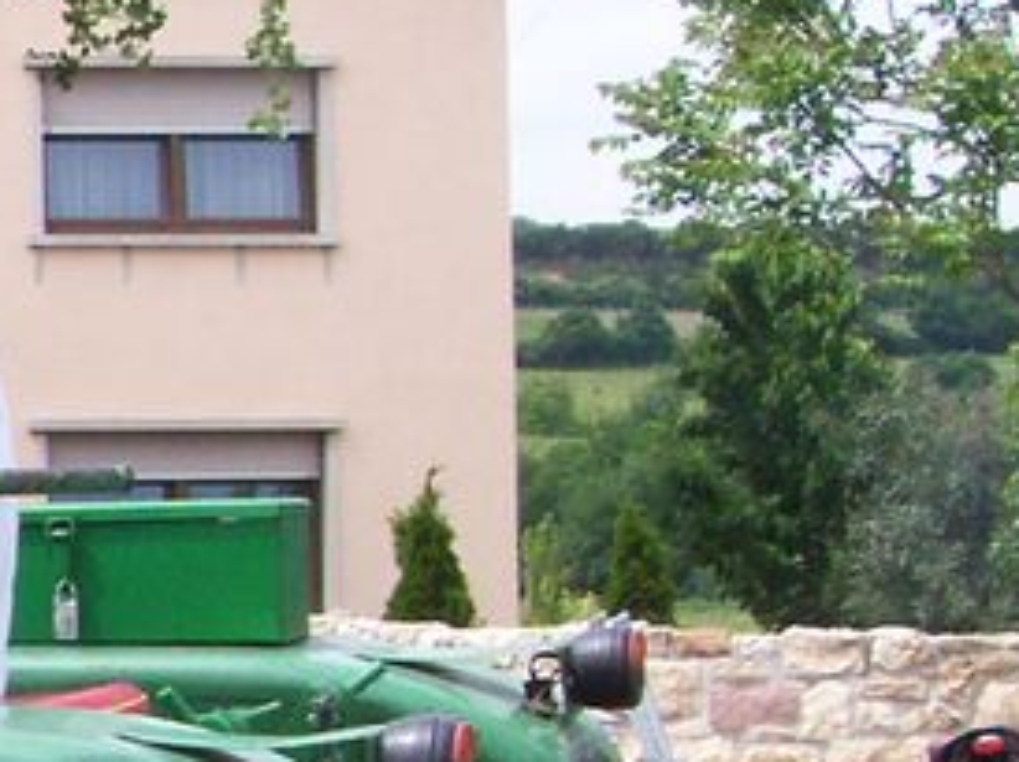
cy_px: 732
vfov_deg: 9.9
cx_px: -1049
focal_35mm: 149
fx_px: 4382
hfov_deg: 11.8
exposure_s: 1/319
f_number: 5.1
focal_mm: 5.6
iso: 80
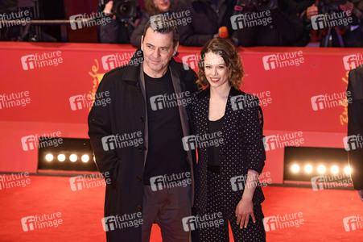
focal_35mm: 110
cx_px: 182
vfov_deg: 12.4
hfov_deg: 18.6
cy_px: 121
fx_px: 1108
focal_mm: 110
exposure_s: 1/250
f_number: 4.5
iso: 1250
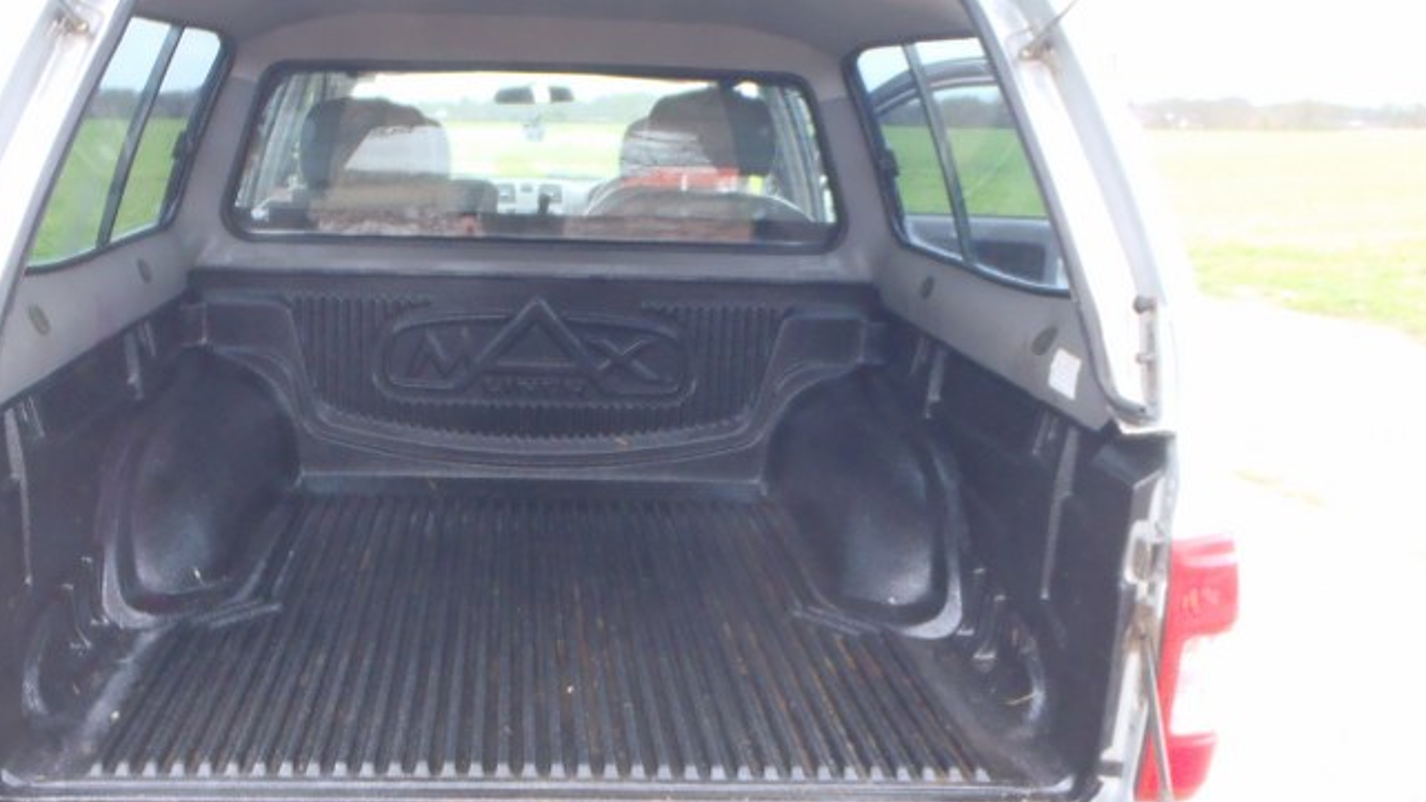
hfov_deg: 52.4
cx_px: 571
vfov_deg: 31.1
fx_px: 1437
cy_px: 489
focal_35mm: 38
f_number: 3.5
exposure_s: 1/30
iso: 200
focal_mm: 5
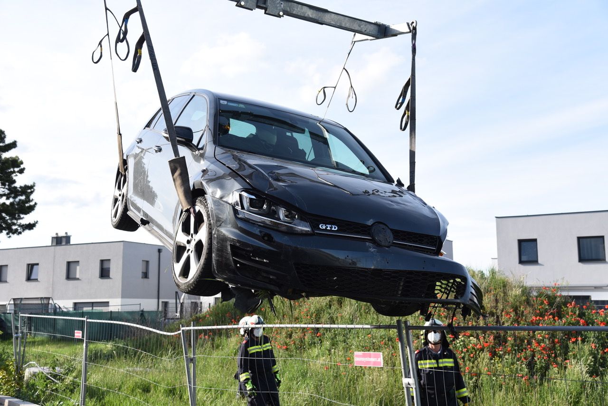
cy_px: 203
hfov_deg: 44.5
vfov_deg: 30.5
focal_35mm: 44
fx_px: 743
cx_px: 304
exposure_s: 1/160
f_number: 6.3
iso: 100
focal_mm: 44
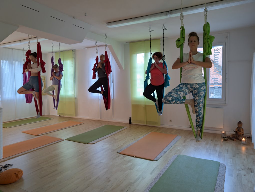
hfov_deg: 71.5
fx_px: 177
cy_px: 96
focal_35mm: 24
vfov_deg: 56.9
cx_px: 128
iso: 141
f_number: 1.68
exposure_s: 1/41.9
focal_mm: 6.9
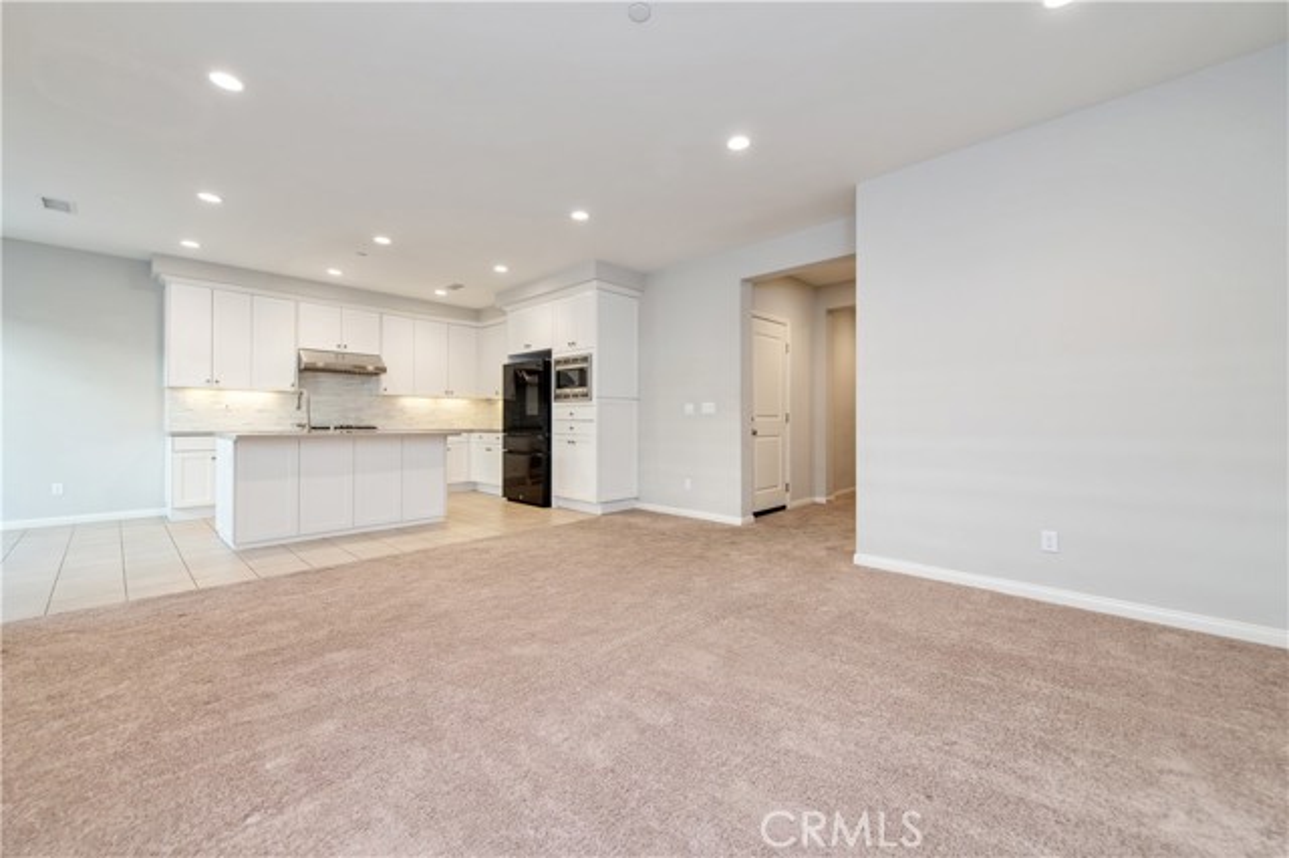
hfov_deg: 104.3
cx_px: 644
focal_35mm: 14
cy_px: 429
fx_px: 501
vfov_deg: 81.1
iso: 320
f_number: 4
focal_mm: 14
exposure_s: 1/60
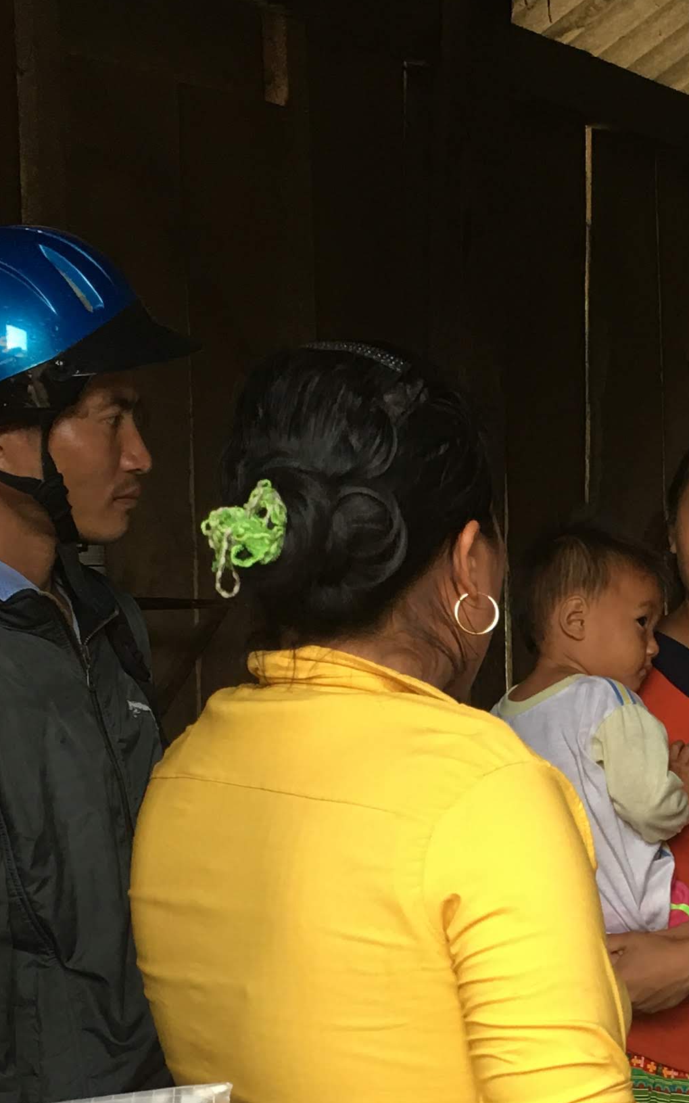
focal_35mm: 76
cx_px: 698
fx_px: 2284
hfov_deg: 16.8
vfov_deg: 26.5
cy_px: 939
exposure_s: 1/17
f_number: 2.2
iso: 40
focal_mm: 4.15
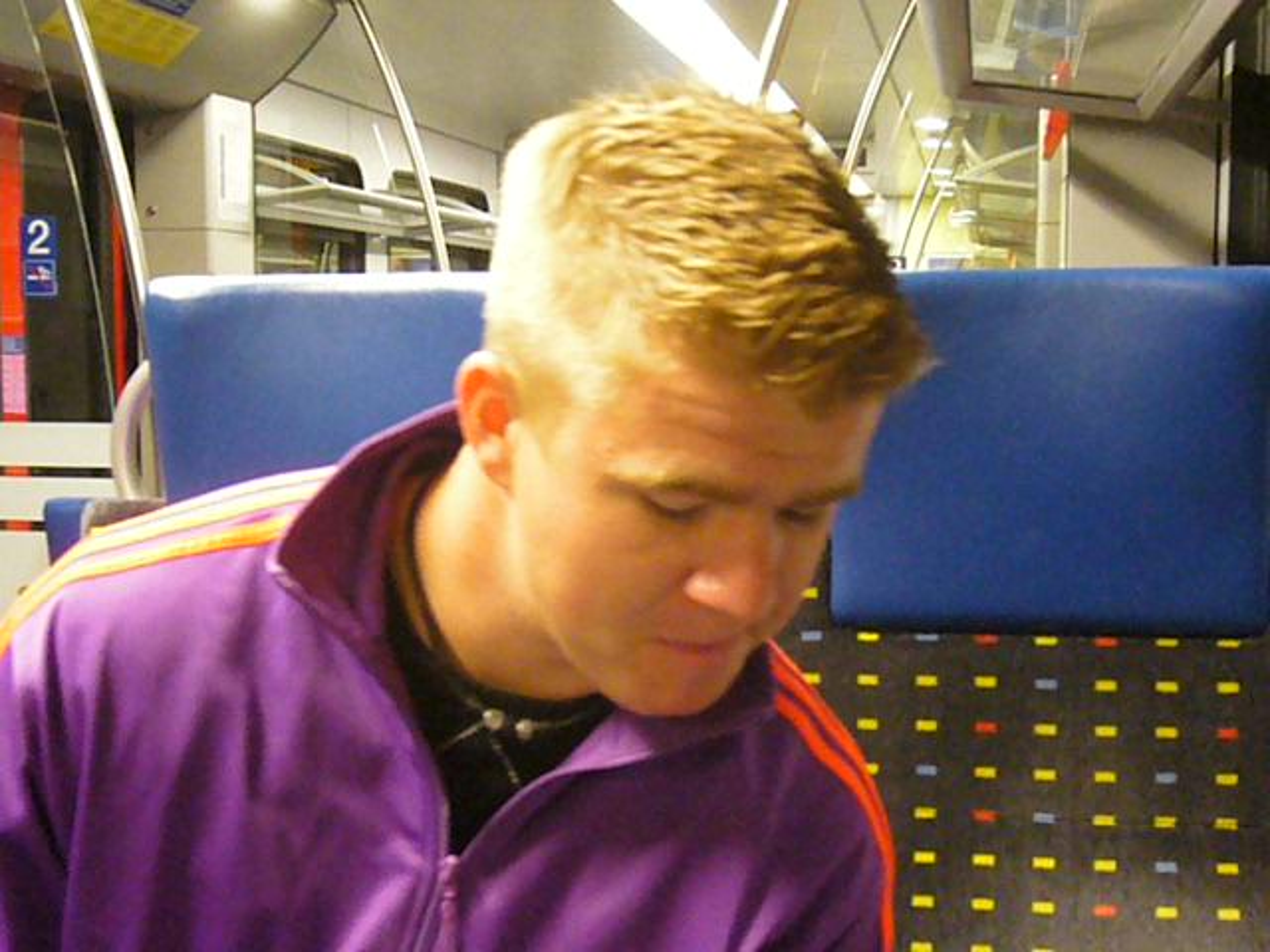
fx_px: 1834
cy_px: 476
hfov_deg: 38.2
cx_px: 635
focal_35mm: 50
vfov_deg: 29.1
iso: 200
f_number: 3.3
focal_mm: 8.3
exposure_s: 1/10
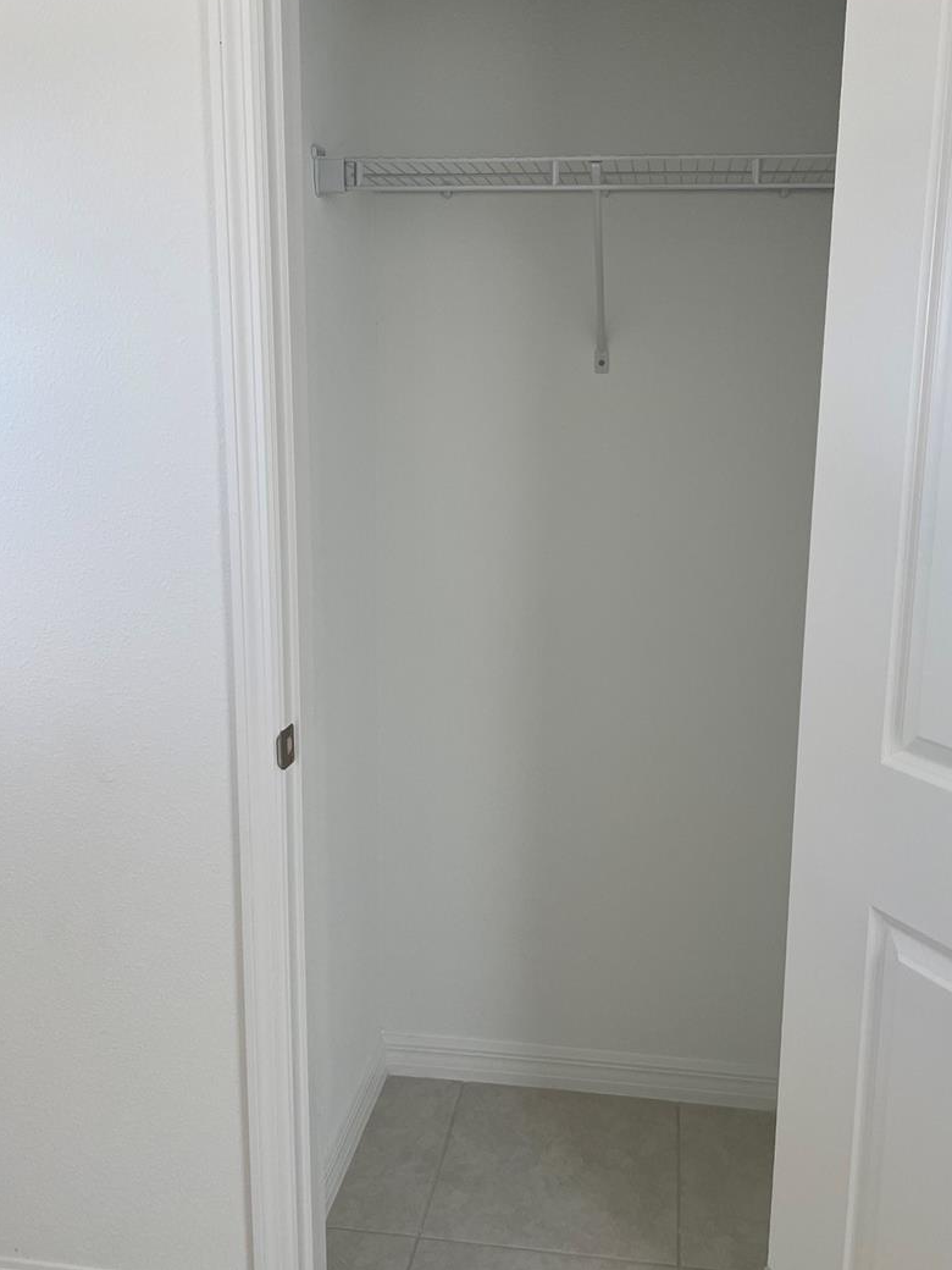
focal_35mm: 30
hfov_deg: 46.7
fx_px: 1100
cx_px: 525
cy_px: 598
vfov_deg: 59.9
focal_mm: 4.2
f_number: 1.6
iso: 64
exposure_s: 1/120
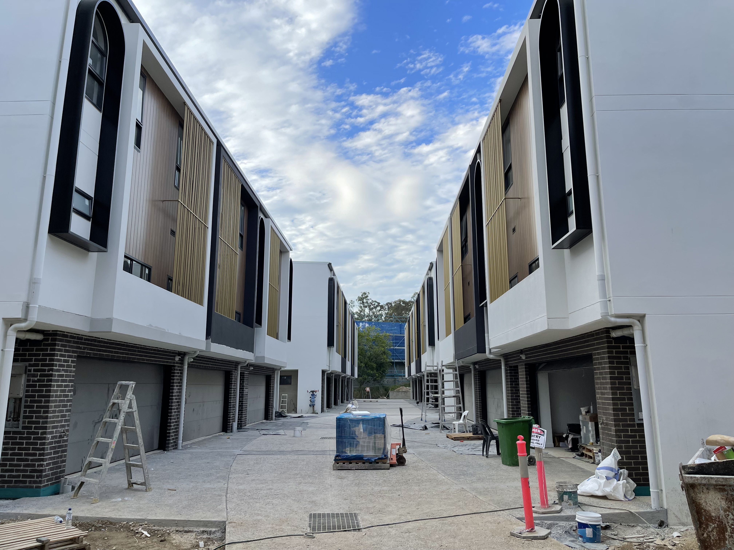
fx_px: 551
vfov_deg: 53.1
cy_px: 275
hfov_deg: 67.3
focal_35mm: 26
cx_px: 367
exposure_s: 1/1294
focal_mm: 5.1
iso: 32
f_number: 1.6
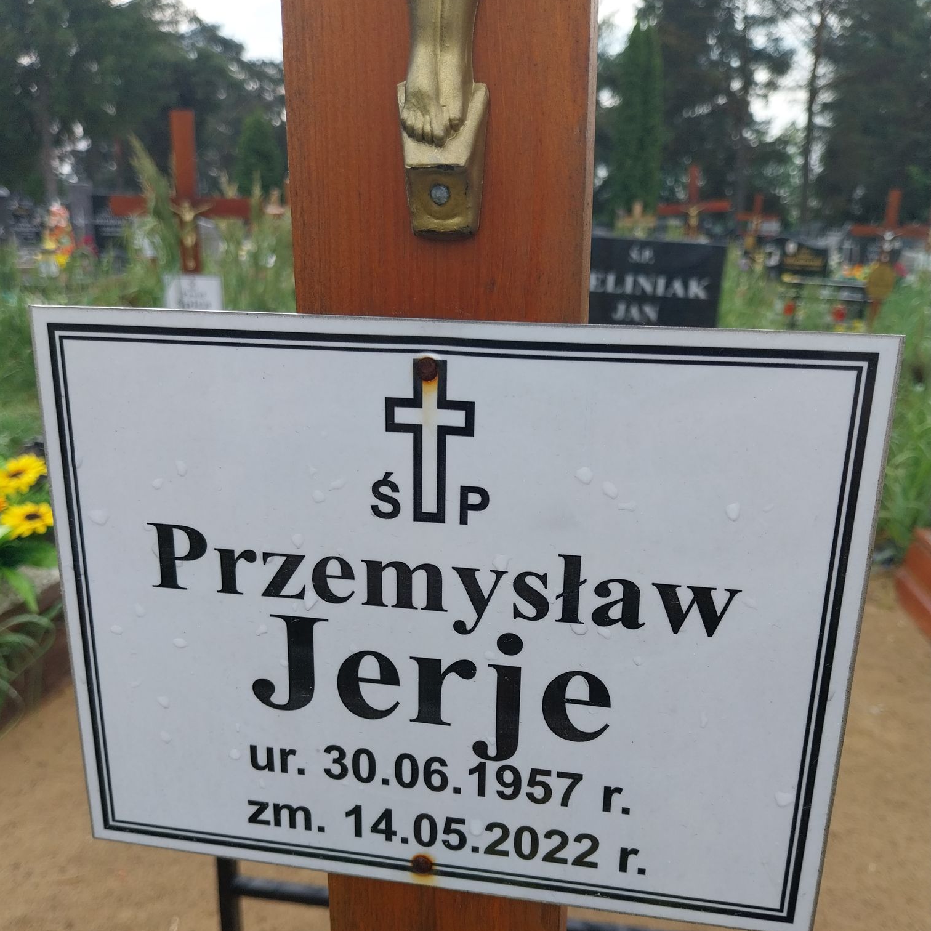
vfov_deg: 52.2
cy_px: 562
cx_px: 461
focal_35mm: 31
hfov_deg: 52.5
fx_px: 943
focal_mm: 4
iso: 25
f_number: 1.8
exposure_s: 1/555
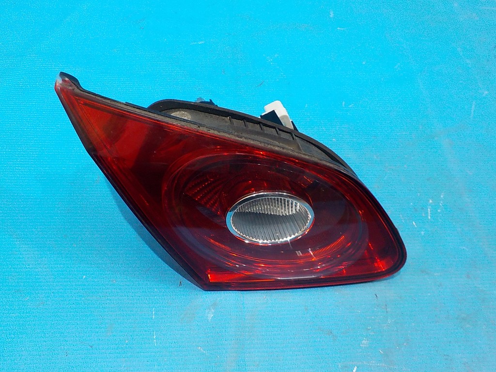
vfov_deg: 46.8
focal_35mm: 30
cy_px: 186
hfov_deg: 60.0
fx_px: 430
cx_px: 248
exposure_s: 1/30
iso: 220
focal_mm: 4.1
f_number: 3.3
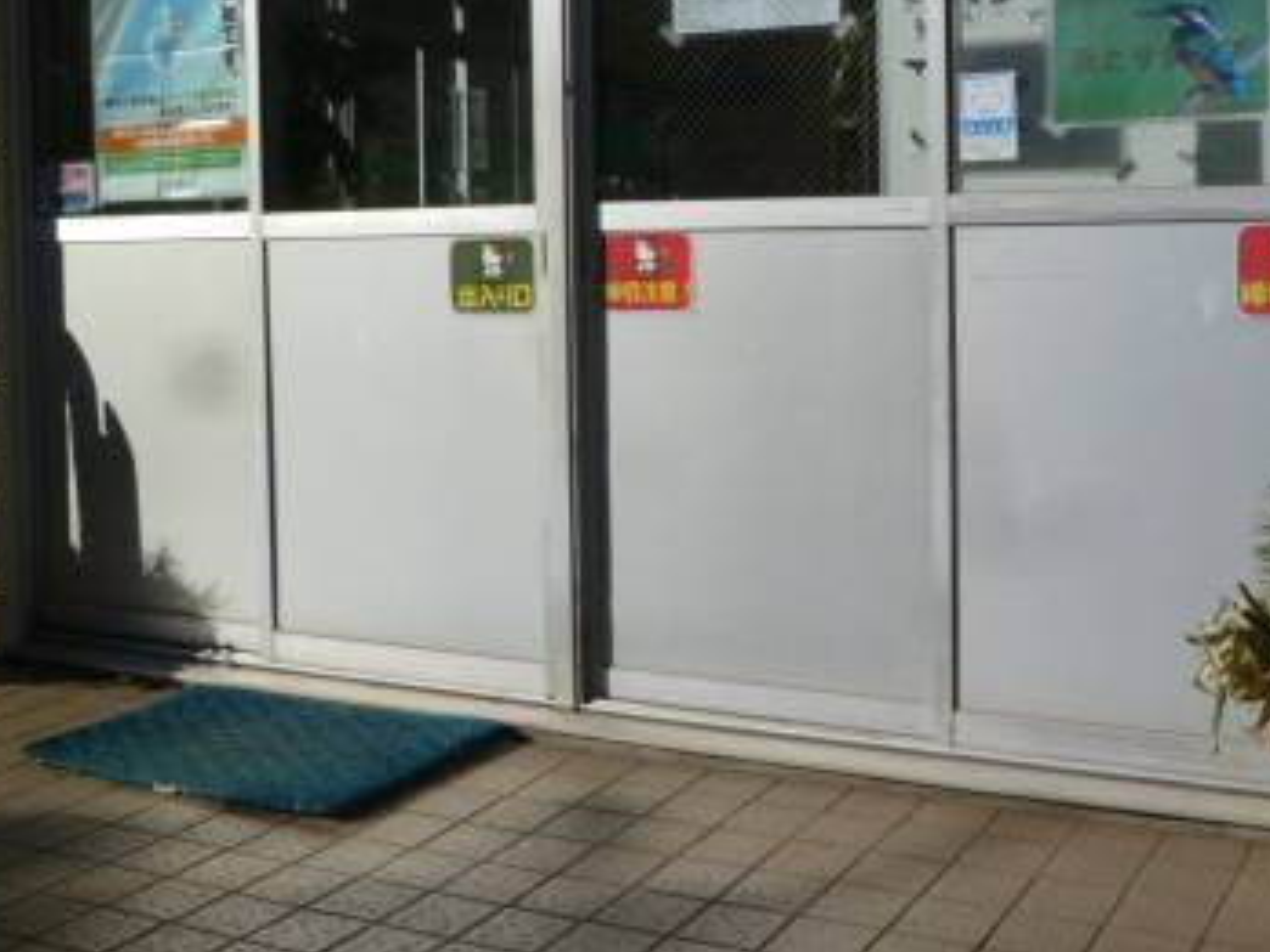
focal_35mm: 46
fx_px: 1688
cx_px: 708
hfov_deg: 41.2
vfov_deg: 31.3
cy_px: 314
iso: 80
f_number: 5.6
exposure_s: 1/640
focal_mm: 4.5
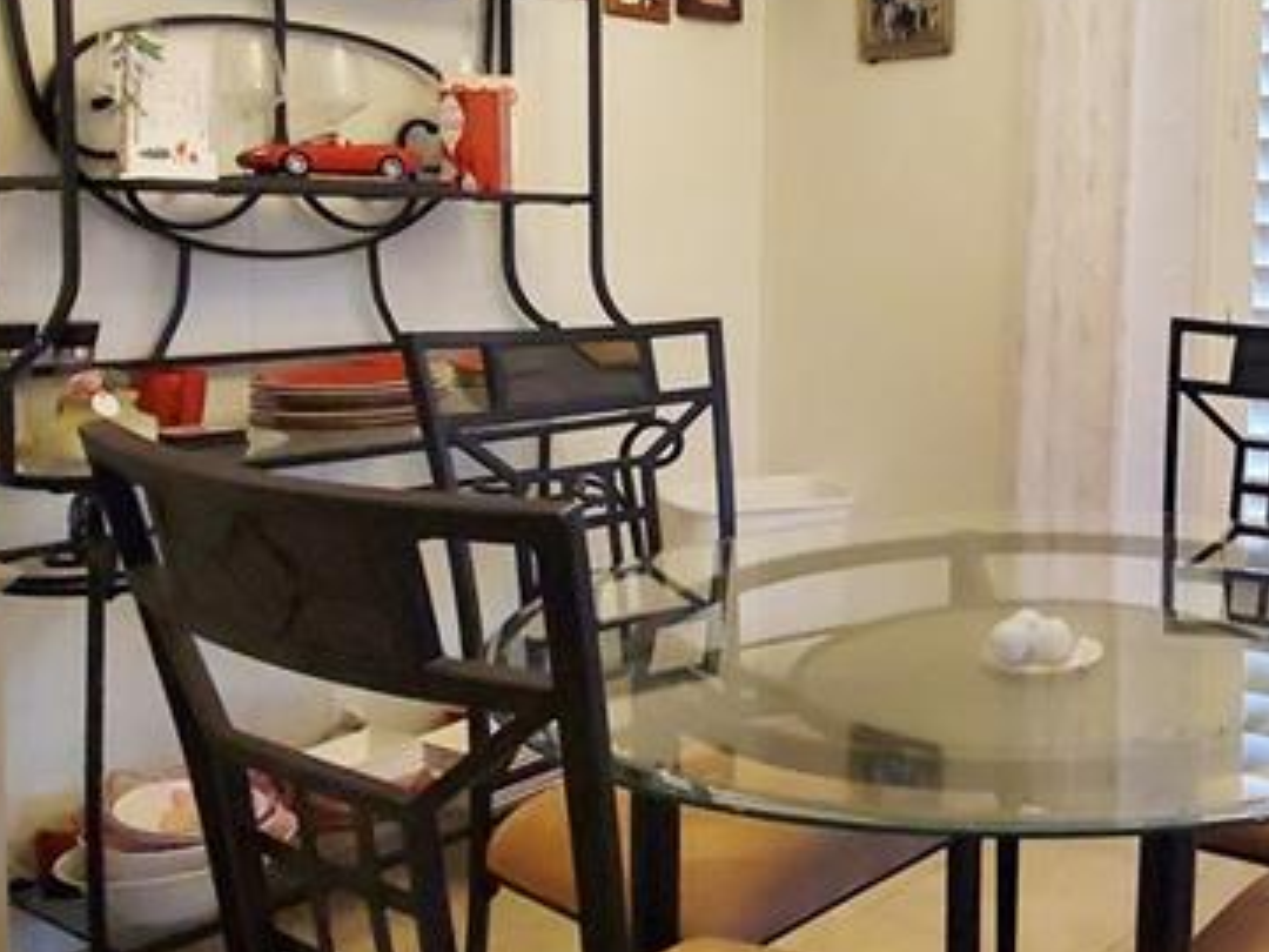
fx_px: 1356
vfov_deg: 38.0
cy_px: 286
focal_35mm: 37
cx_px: 1191
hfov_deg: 44.6
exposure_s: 1/60
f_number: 2.2
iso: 200
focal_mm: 1.8
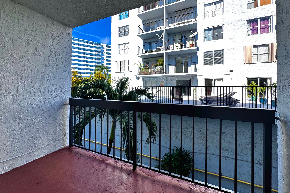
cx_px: 146
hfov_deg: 100.4
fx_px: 121
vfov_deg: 77.1
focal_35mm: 15
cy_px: 87
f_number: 2.2
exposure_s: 1/328
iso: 40
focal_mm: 2.22
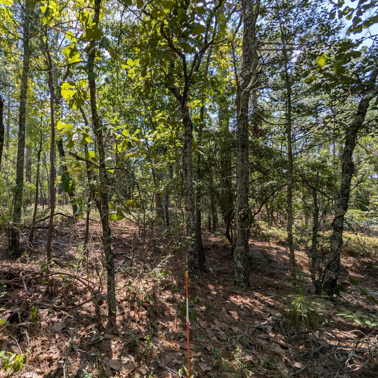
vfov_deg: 77.7
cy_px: 190
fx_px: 235
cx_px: 133
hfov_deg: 75.7
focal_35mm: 19
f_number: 2.2
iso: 44
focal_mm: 2.35
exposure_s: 1/514
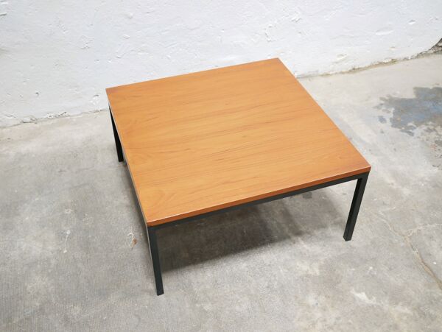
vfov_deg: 36.0
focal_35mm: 40
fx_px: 511
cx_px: 221
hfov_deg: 46.8
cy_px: 166
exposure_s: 1/60
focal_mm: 20
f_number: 1.7
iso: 800
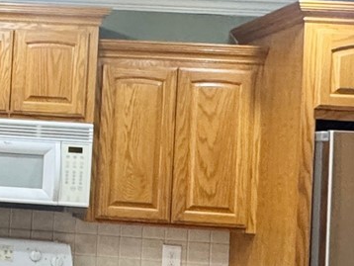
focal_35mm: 75
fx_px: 768
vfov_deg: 19.7
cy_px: 126
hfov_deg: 22.5
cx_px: -134
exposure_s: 1/60
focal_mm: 2.22
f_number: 2.2
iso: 320
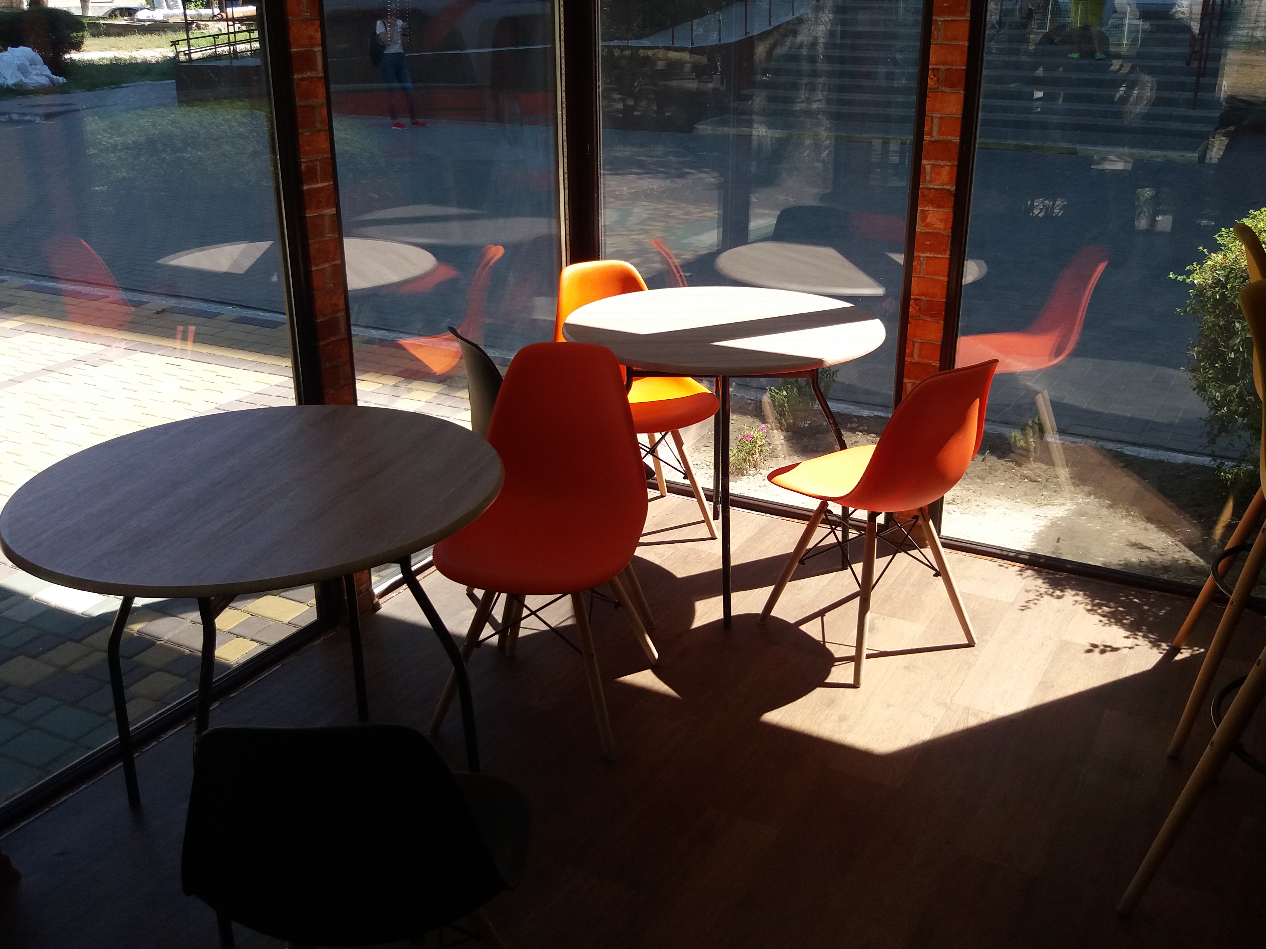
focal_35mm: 34
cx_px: 675
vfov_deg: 41.8
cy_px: 441
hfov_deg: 53.9
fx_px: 1243
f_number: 1.9
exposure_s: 1/488
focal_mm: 3.7
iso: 64
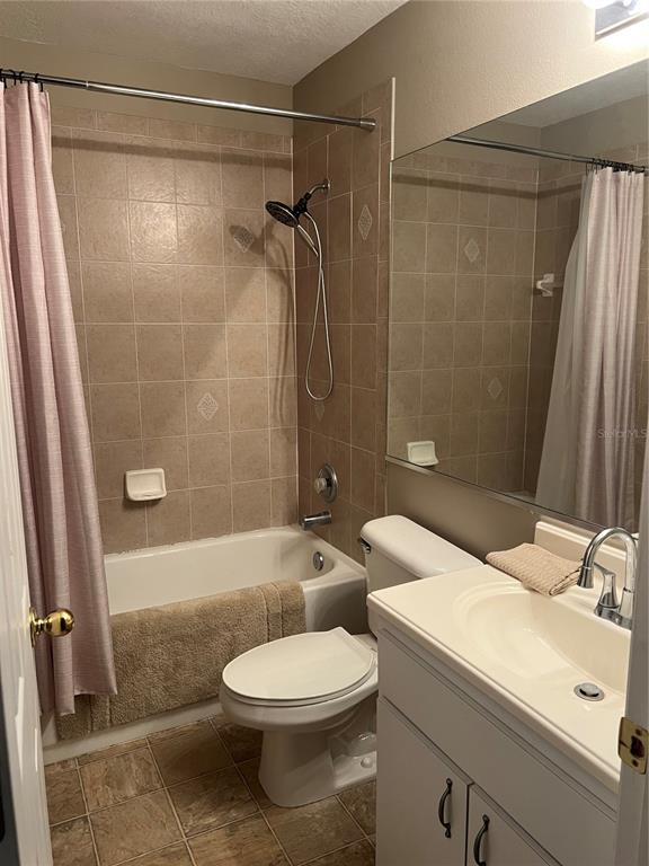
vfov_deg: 67.3
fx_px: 650
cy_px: 433
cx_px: 324
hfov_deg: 53.1
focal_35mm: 26
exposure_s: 1/60
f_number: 1.5
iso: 250
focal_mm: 5.7
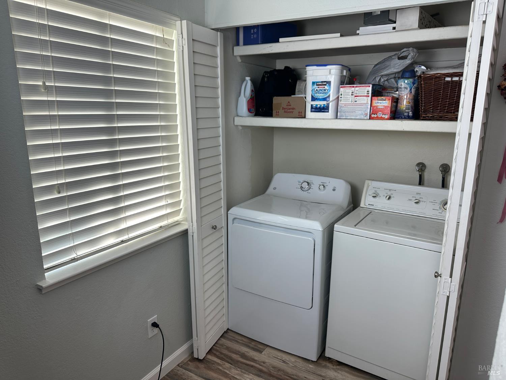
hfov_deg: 71.6
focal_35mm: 24
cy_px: 190
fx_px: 351
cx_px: 253
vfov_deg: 56.8
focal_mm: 6.86
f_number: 1.78
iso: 100
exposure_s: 1/139
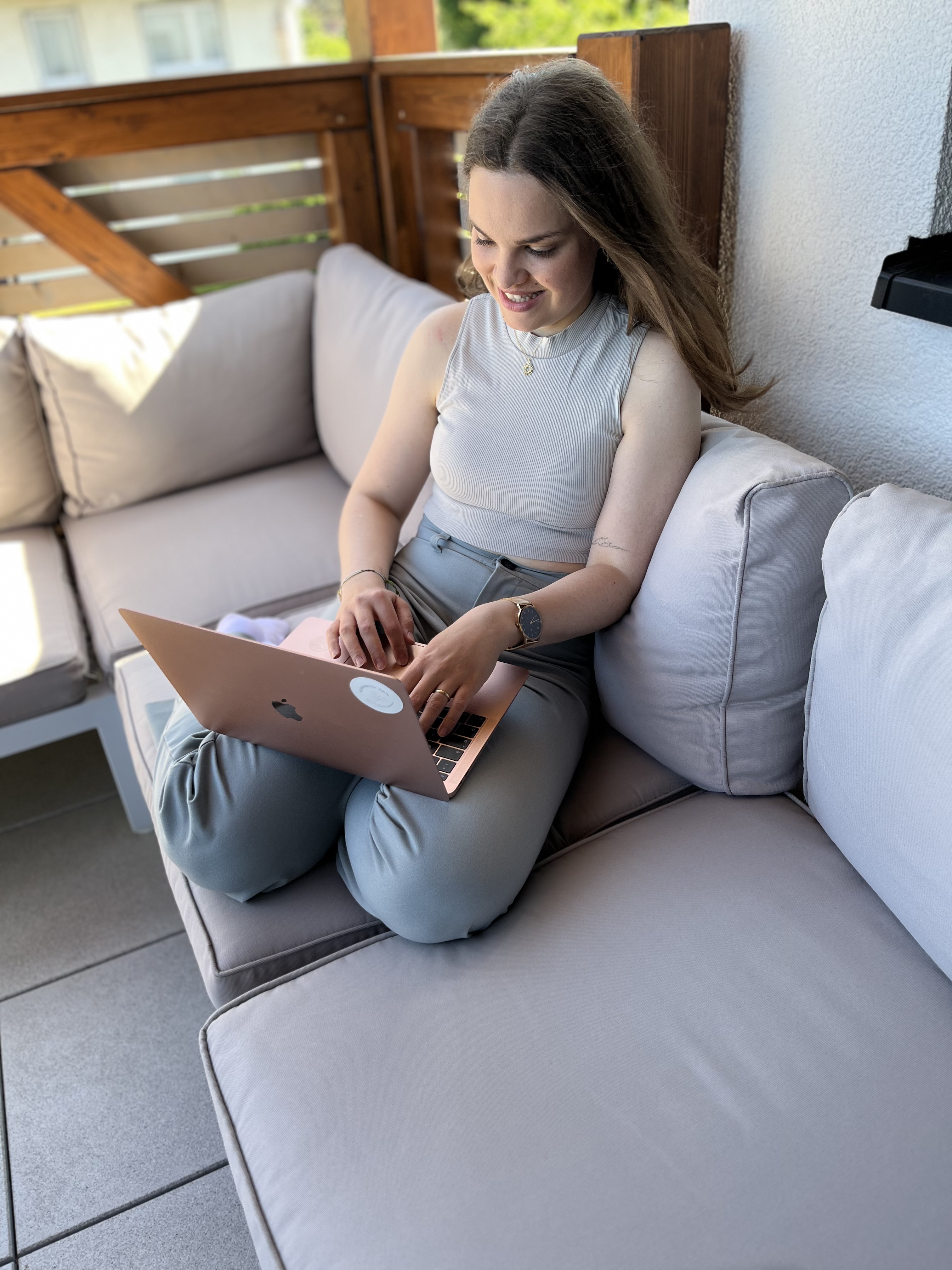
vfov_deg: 67.3
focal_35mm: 26
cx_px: 476
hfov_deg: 53.1
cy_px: 635
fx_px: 953
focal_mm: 5.1
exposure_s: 1/165
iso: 40
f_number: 1.6
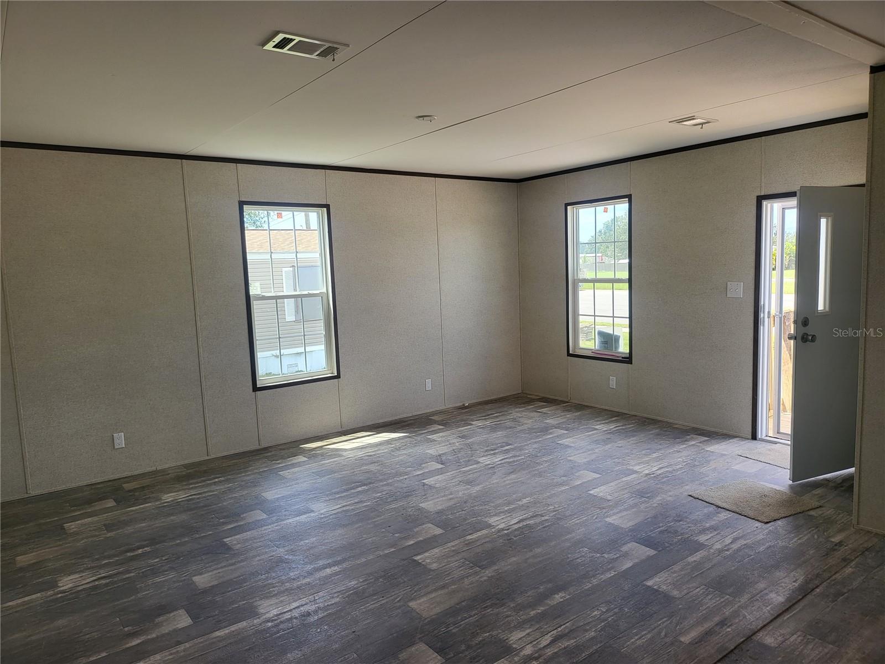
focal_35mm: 24
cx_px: 442
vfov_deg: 56.8
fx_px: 614
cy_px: 332
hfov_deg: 71.6
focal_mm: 5
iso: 40
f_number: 1.8
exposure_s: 1/186
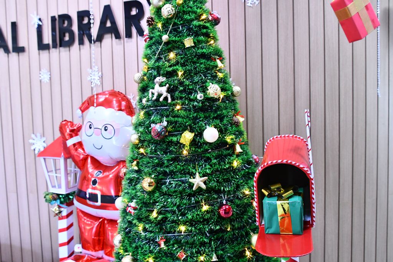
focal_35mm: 31
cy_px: 131
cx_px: 196
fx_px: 338
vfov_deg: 42.3
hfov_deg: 60.3
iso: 3200
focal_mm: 21
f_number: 5
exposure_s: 1/100
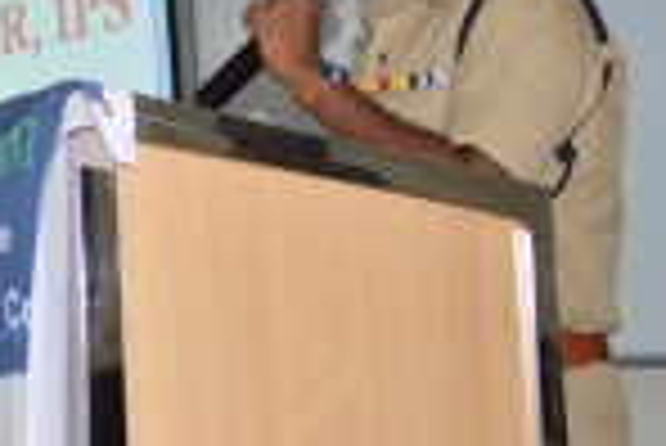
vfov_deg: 15.4
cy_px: 149
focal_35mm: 89
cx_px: -4
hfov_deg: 22.0
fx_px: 1648
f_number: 3.8
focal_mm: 22
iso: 800
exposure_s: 1/60
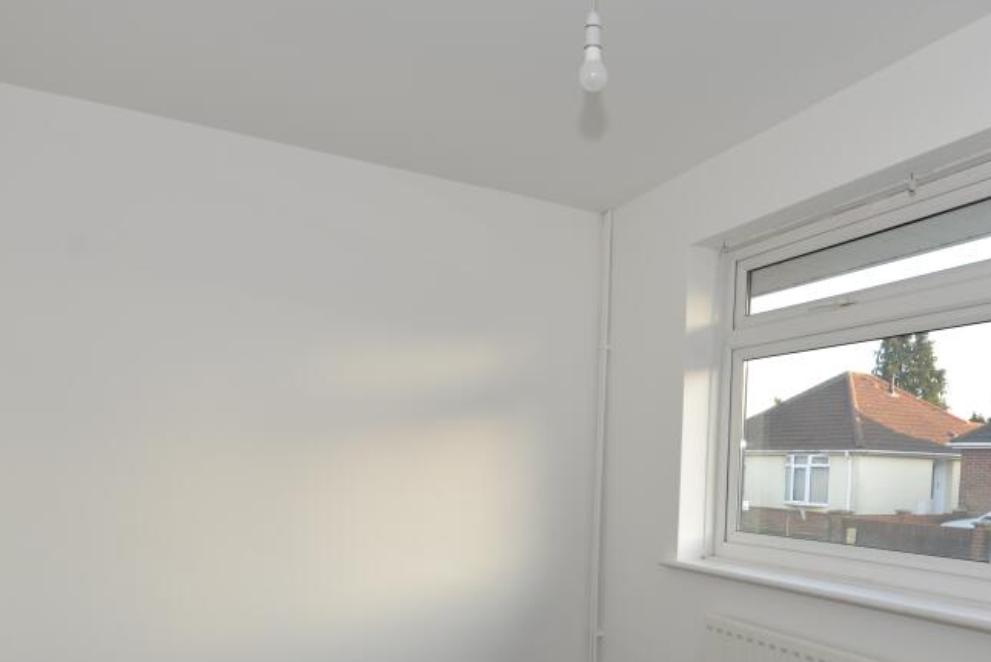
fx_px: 744
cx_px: 584
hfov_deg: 66.8
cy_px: 521
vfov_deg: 45.8
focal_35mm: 27
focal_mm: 17
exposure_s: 1/80
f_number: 4.5
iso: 200
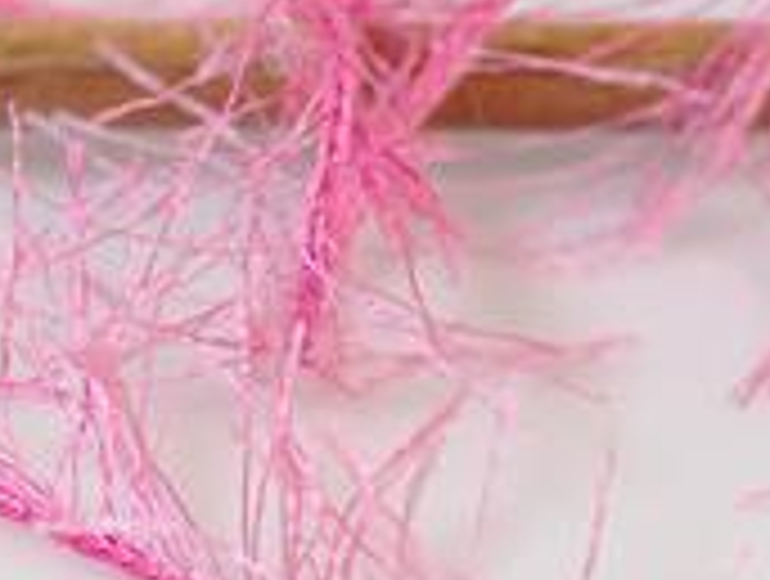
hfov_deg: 8.5
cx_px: -23
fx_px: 5149
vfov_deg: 6.5
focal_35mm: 231
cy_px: 191
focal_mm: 20.29
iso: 200
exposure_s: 1/31.3
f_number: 2.9
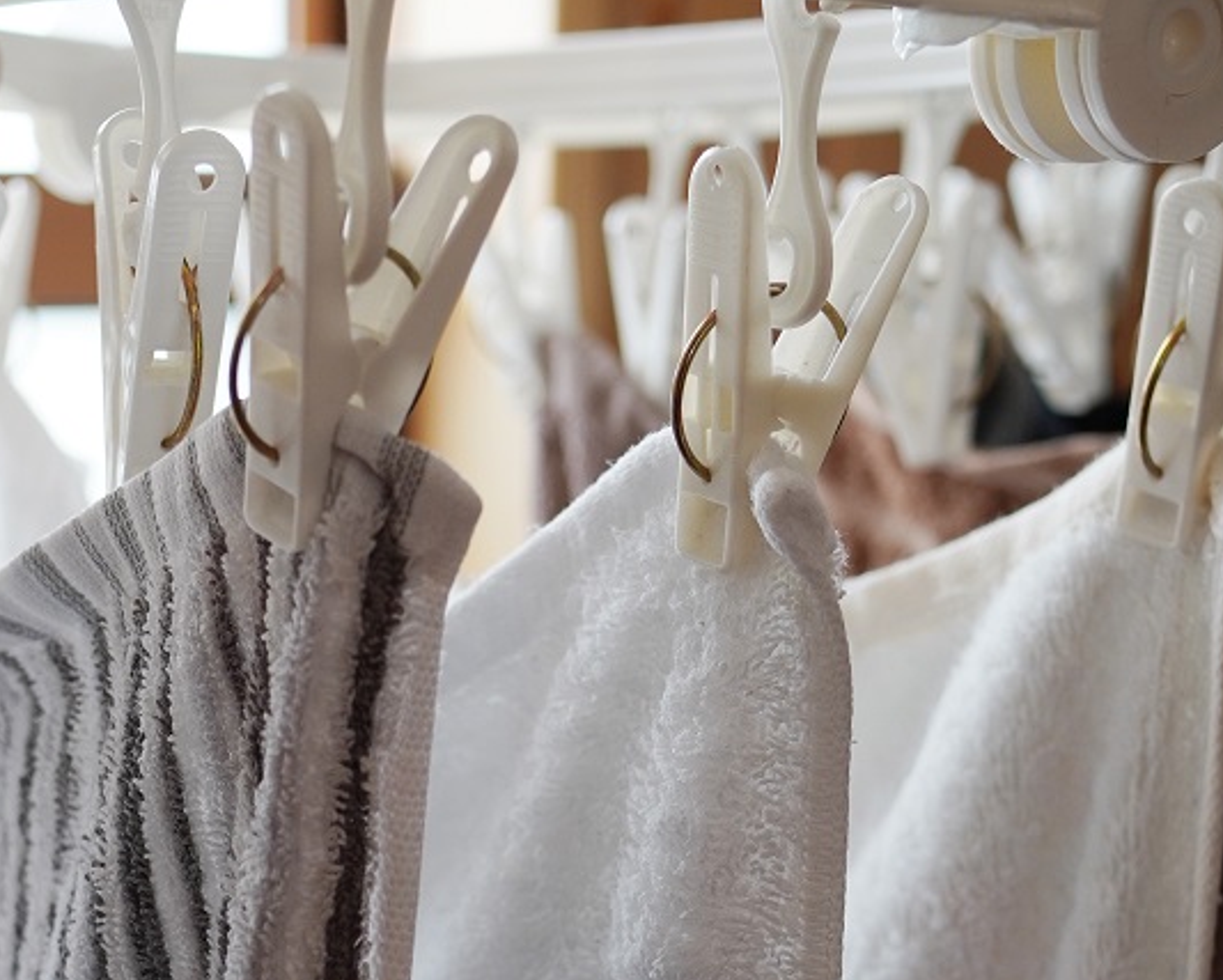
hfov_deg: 25.7
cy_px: 817
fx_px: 2644
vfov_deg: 20.7
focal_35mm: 73
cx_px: 303
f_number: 3.2
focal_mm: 24
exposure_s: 1/160
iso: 250
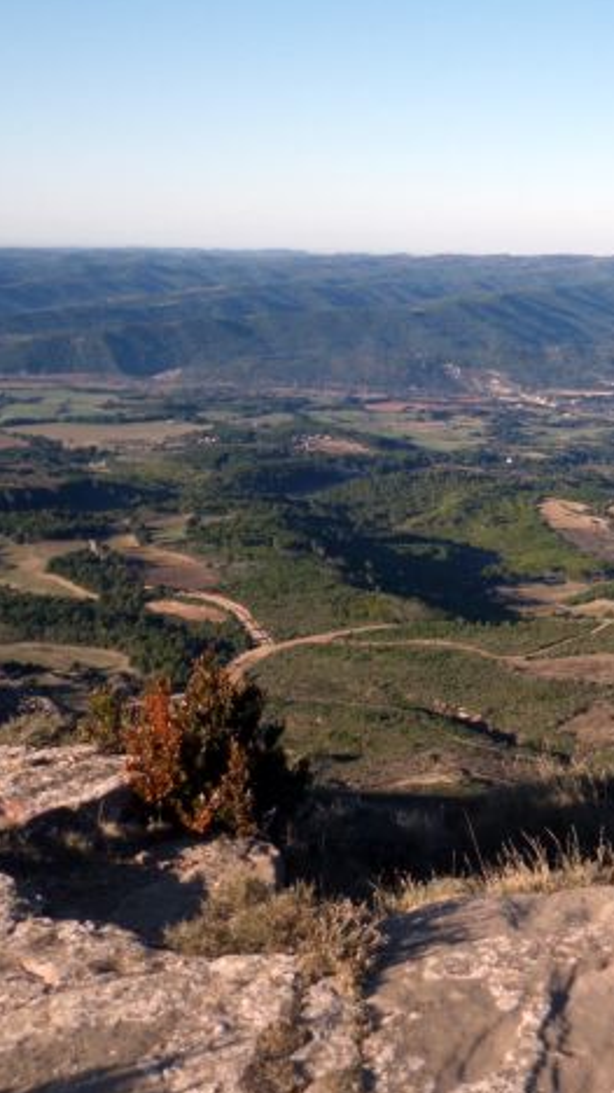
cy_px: 462
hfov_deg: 21.5
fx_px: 1564
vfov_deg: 38.4
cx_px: 593
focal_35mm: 54
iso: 64
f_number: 8.5
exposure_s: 1/100
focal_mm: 5.3
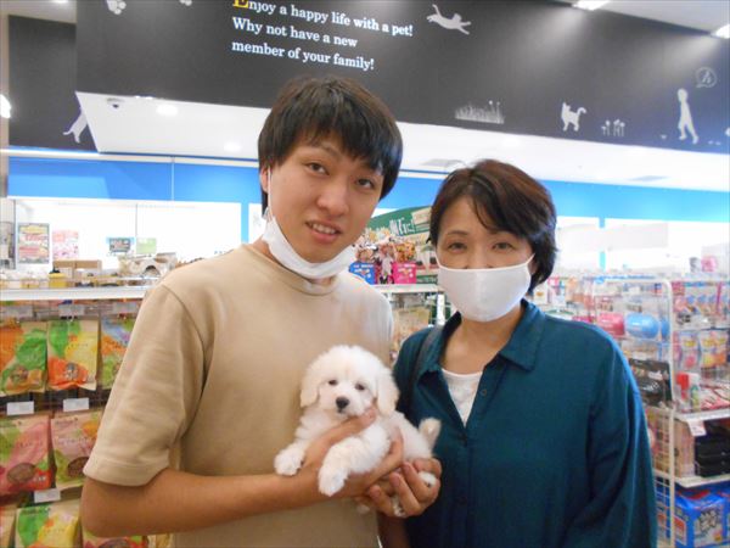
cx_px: 365
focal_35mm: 26
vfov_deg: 53.1
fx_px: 548
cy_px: 274
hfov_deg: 67.3
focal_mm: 4.6
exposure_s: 1/80
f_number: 3.2
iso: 800
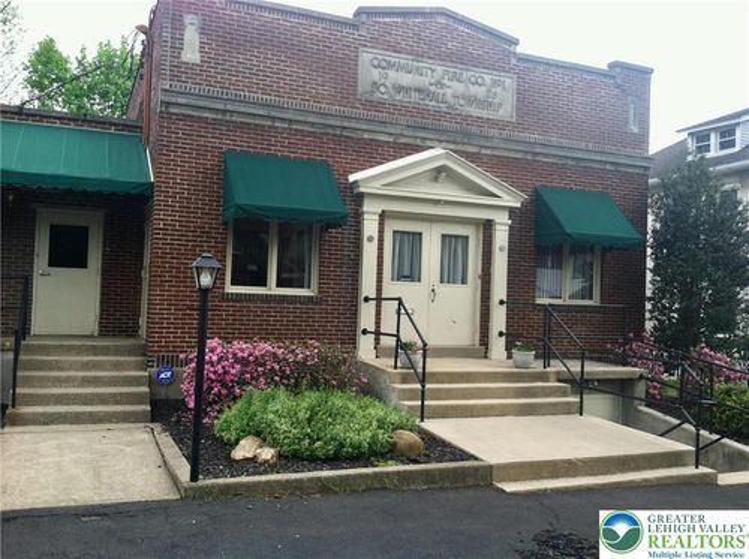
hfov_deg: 52.7
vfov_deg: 40.6
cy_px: 280
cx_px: 374
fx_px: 756
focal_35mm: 35
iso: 80
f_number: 2.8
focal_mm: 3.85
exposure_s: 1/252
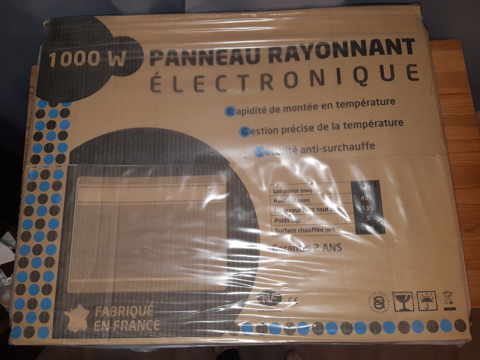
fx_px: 361
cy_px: 180
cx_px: 240
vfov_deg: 53.1
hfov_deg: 67.3
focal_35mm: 26
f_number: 1.7
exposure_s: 1/60
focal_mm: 3.93
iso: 80
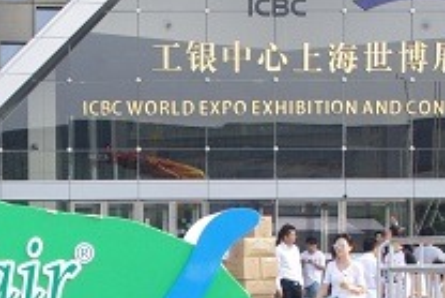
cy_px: 319
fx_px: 1212
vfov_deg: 13.7
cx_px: 94
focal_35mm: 98
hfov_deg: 20.6
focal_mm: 23.13
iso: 400
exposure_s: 1/100
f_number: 11
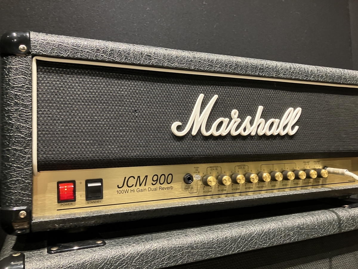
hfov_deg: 63.4
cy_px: 134
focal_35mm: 28
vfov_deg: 49.7
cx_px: 179
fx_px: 290
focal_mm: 3.99
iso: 250
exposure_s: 1/33
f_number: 1.8
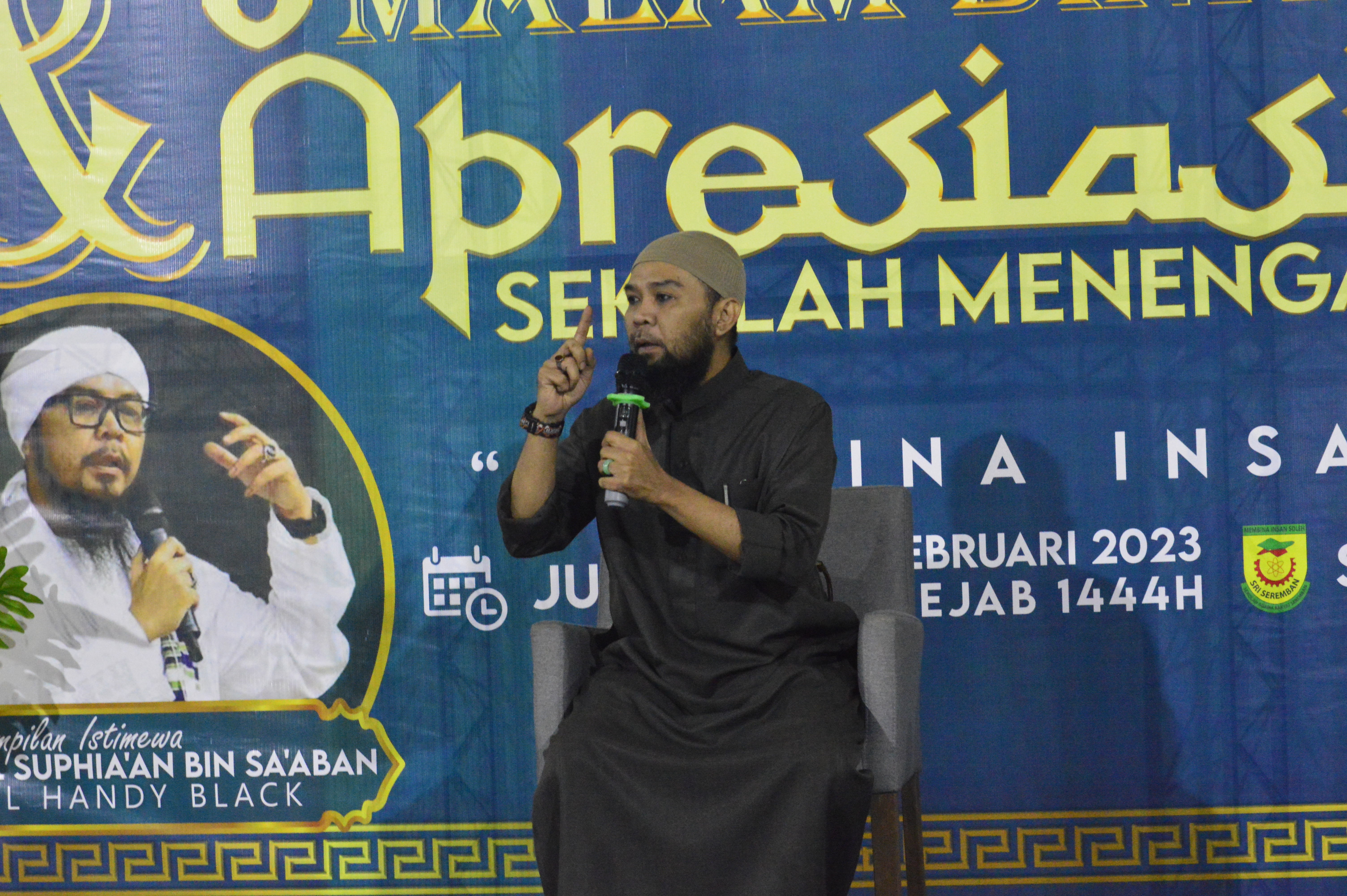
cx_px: 674
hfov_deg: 17.5
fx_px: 4374
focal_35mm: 117
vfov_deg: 11.7
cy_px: 448
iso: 6400
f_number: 7.1
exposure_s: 1/60
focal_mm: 78
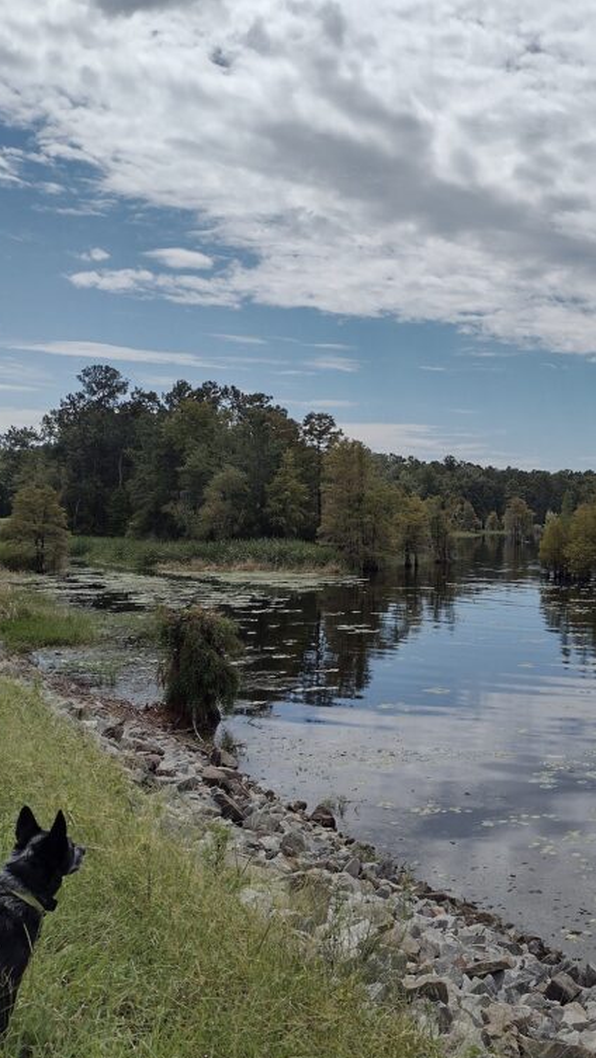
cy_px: 537
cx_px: 562
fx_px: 1123
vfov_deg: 50.5
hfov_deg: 28.3
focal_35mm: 40
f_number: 1.7
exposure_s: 1/6287
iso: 100
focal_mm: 4.71
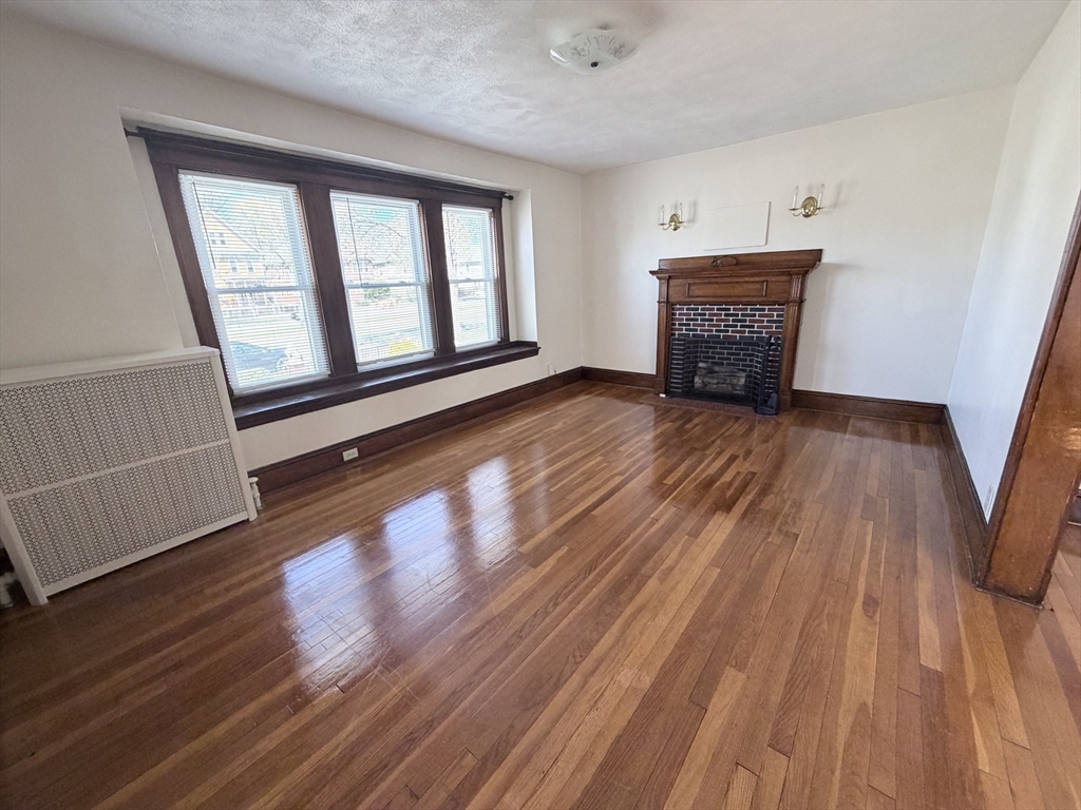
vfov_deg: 85.7
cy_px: 405
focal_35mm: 14
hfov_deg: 102.1
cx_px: 540
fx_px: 437
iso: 320
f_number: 2.2
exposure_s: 1/121
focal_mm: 2.22
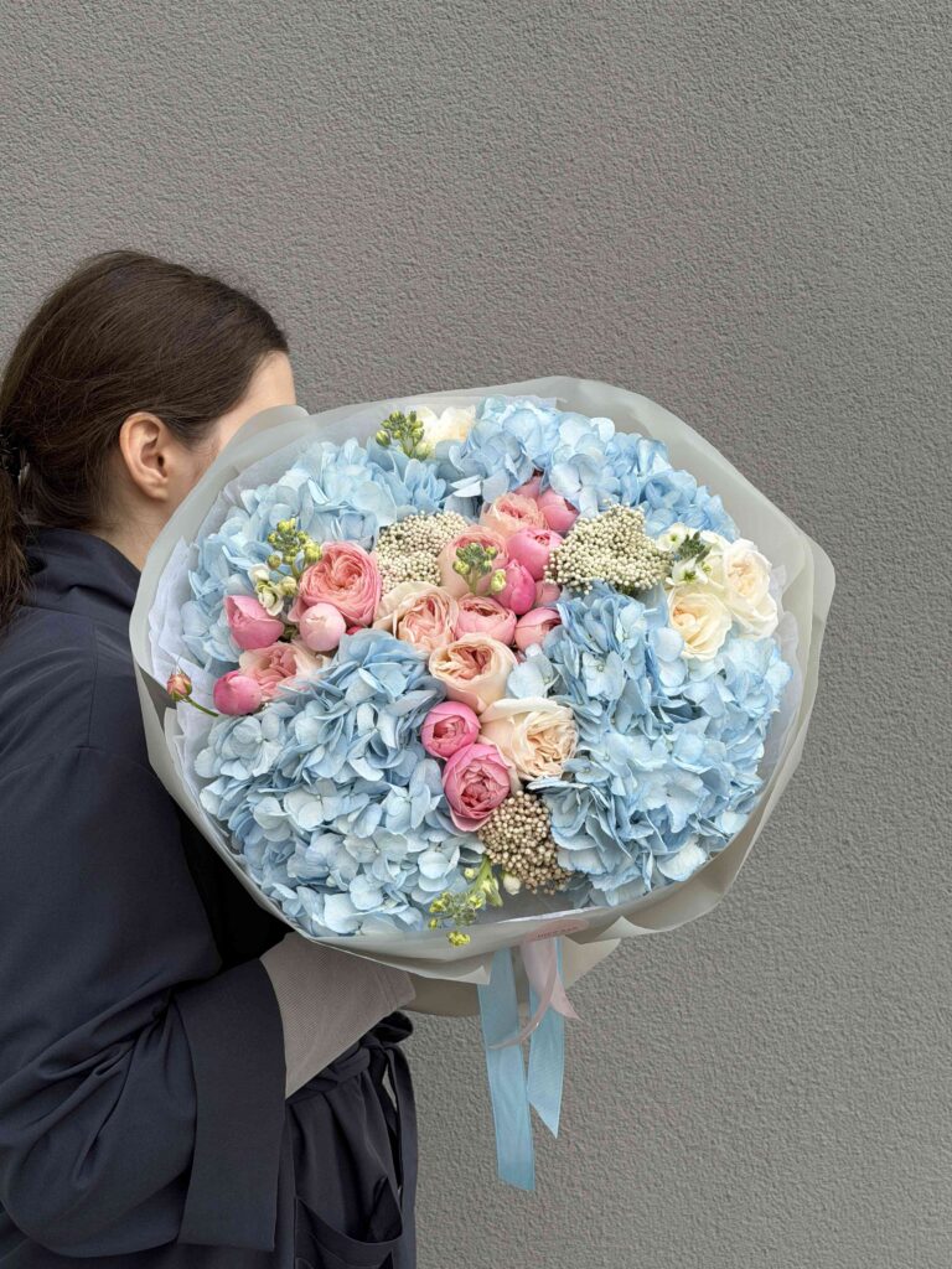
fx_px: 1760
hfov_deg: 30.3
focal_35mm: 48
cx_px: 476
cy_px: 634
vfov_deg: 39.7
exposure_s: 1/373
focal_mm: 6.76
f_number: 1.78
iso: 64
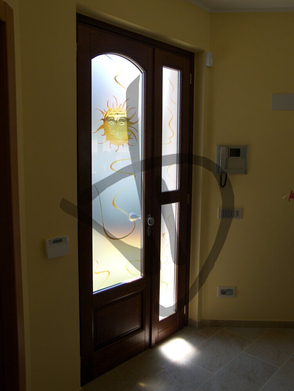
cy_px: 196
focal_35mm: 31
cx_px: 147
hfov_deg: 45.4
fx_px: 351
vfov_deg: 58.4
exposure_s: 1/100
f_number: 3.2
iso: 50
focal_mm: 6.5
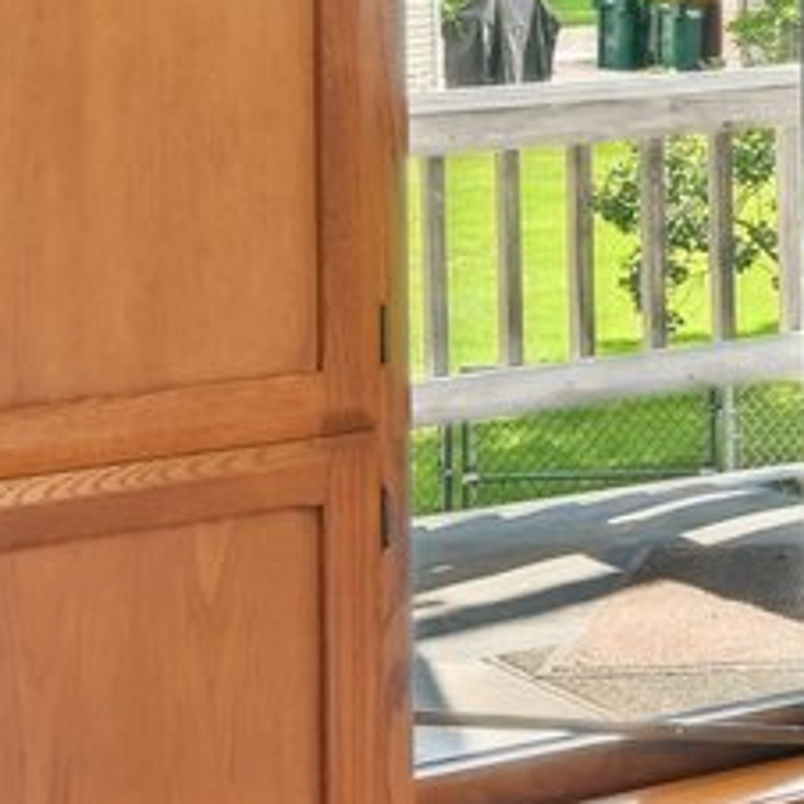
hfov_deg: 15.0
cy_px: -226
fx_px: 2838
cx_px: 1206
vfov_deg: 15.4
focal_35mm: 108
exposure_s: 1/30
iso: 400
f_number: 8
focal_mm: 14
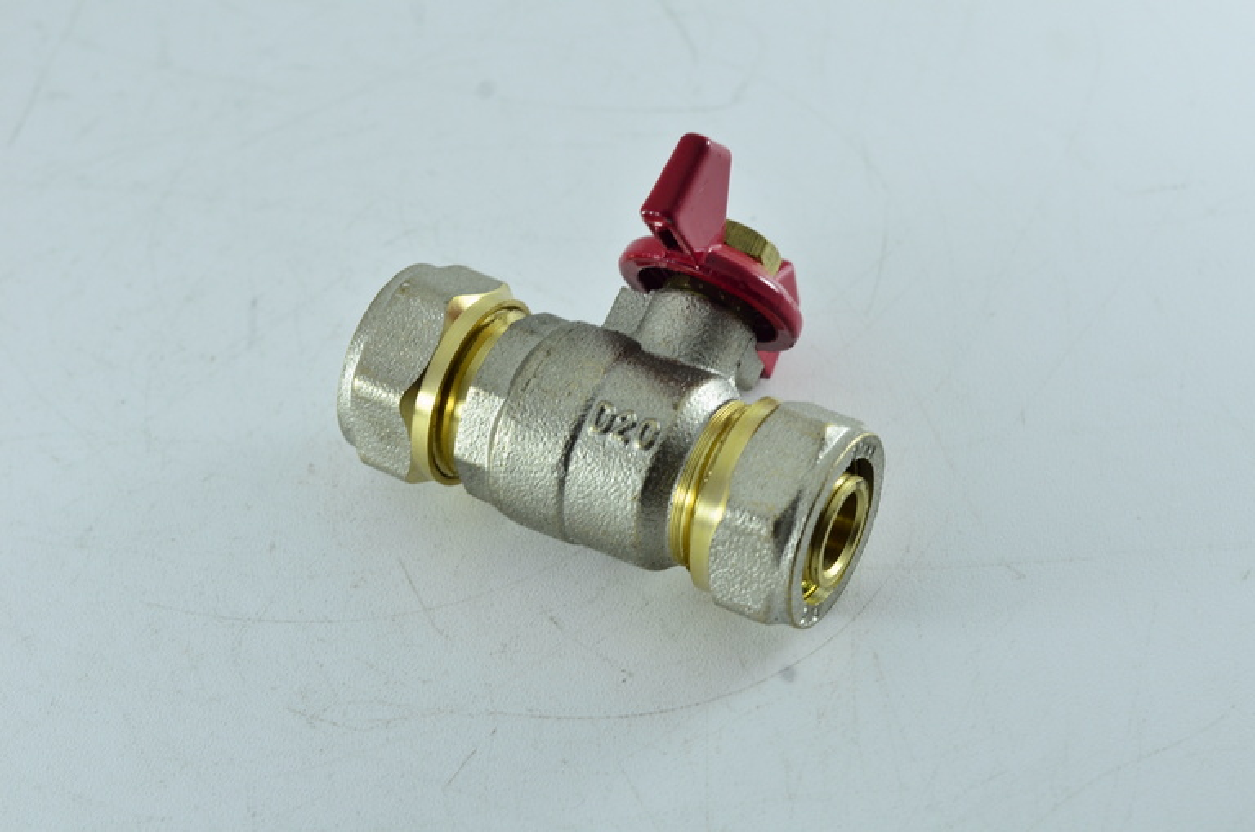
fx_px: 2610
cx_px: 628
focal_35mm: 75
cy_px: 416
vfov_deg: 18.1
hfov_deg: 27.0
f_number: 7.1
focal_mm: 50
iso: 320
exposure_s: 1/100
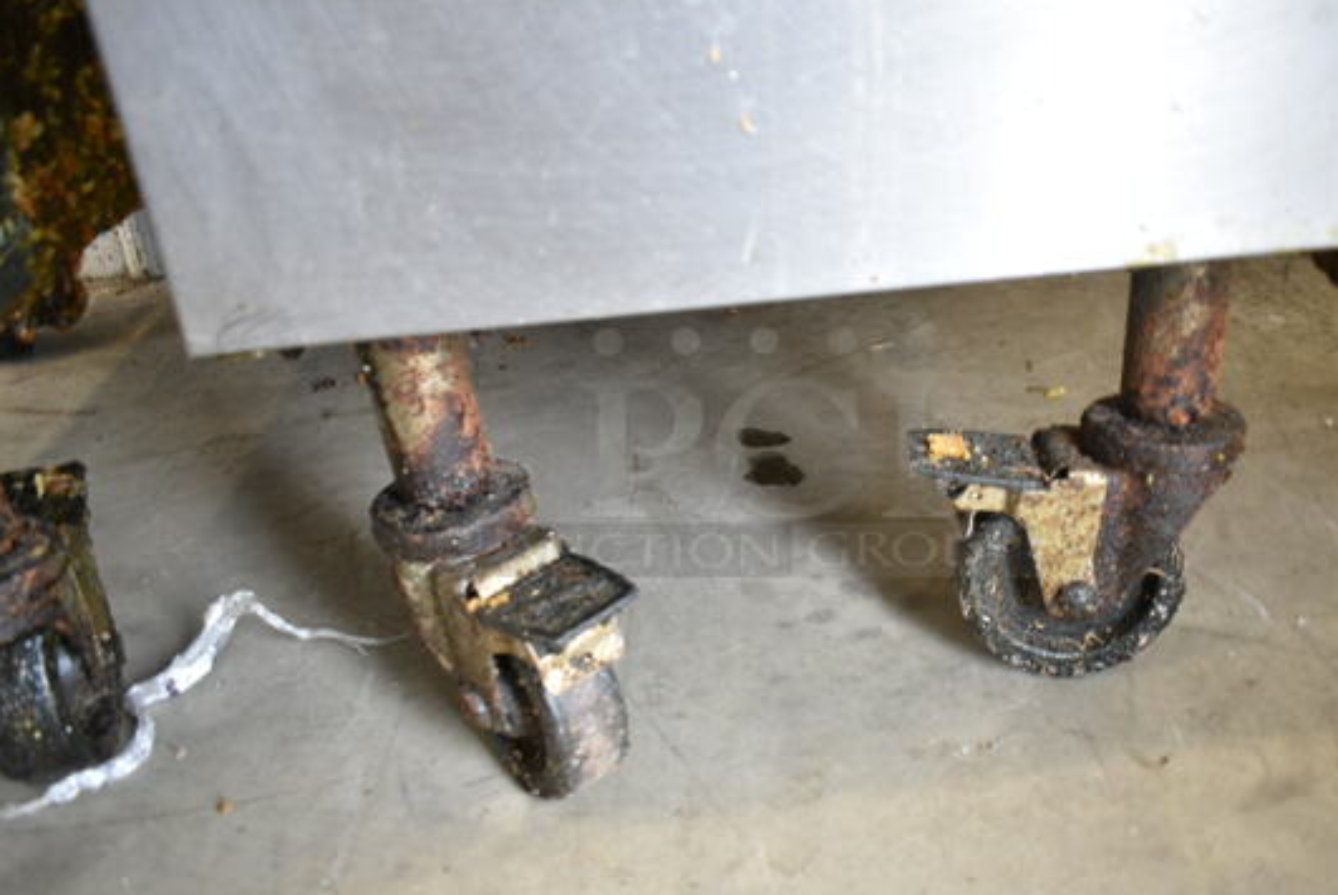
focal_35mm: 31
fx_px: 1153
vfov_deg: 42.4
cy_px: 444
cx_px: 763
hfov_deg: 60.0
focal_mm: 18
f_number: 3.5
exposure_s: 1/30
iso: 450
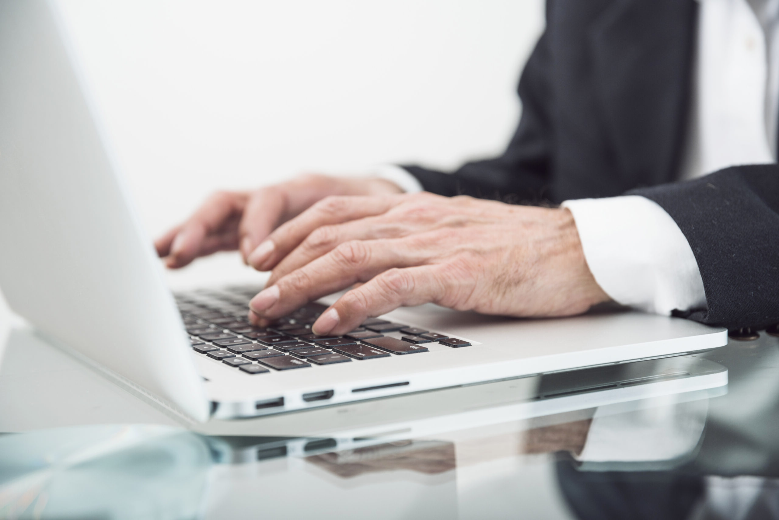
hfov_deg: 28.8
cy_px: 260
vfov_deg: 19.5
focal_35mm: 70
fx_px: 1515
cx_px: 390
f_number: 3.5
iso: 400
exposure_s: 1/160
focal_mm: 70
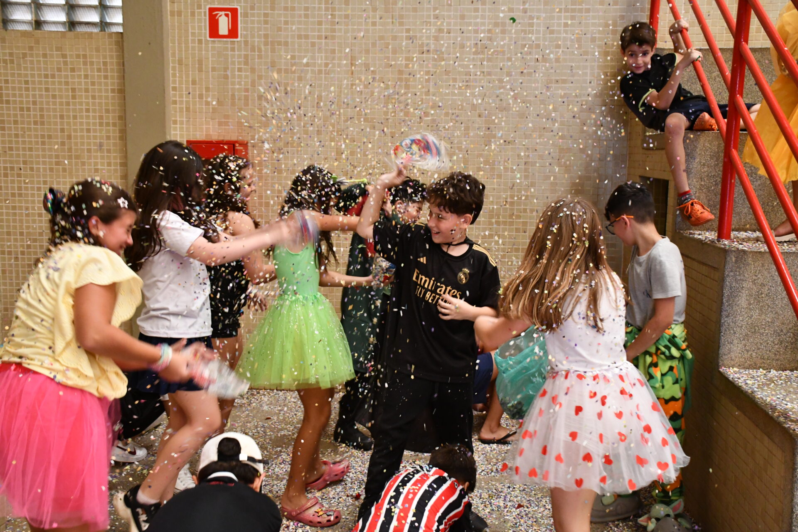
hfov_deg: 49.6
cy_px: 266
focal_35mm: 39
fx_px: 864
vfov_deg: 34.2
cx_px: 399
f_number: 3.8
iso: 3200
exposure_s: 1/125
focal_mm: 26
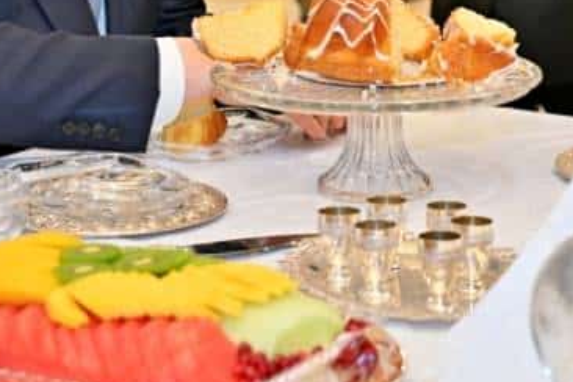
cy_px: -76
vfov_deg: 10.7
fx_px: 2005
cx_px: 426
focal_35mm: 126
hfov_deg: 16.2
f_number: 4
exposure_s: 1/200
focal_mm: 45
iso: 640
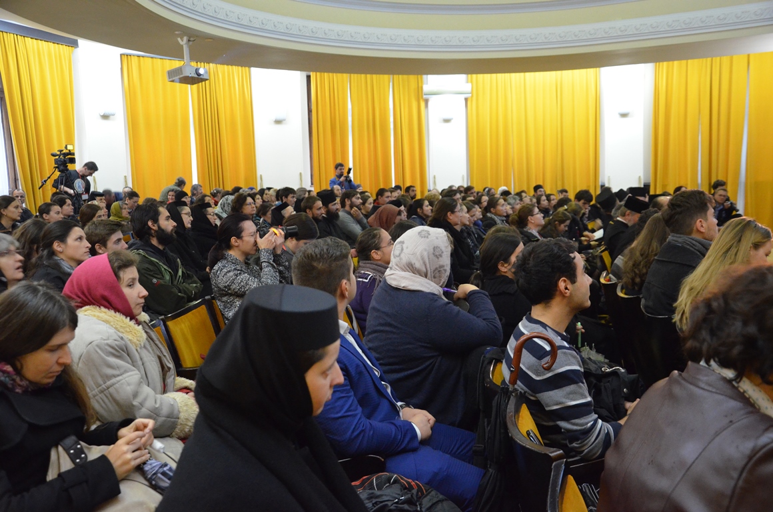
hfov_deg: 57.3
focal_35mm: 33
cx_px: 386
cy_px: 256
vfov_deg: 39.8
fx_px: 707
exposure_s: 1/20
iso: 3200
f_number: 3.8
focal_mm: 22
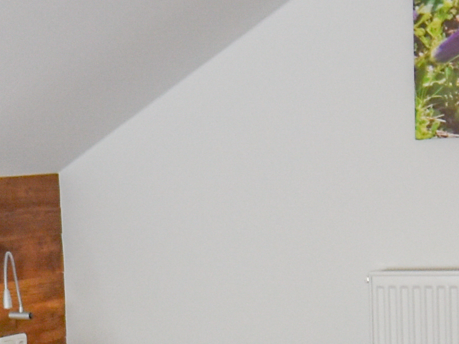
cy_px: 316
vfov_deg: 13.7
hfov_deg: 17.8
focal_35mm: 107
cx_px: -41
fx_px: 1419
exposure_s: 1/250
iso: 200
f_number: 4.5
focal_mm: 10
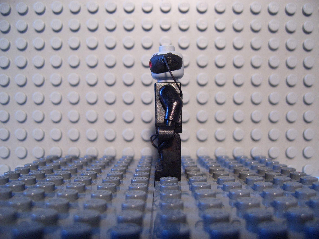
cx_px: 160
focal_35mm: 37
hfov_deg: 50.1
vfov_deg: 38.7
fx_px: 341
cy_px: 120
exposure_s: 1/8
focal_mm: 6.2
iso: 141
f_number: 2.9
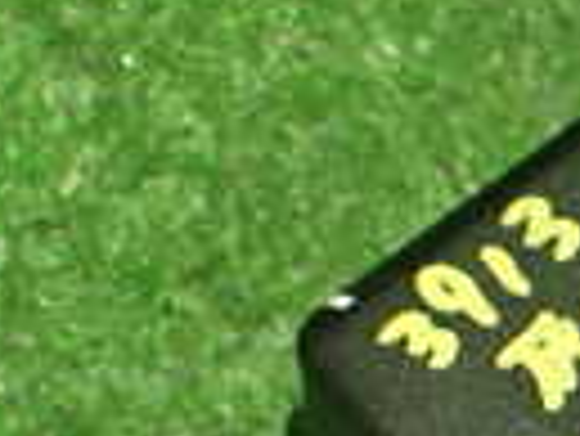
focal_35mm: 139
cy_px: 481
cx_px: 922
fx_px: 2331
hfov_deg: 13.2
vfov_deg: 10.6
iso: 800
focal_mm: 5.4
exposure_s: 1/50
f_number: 2.3
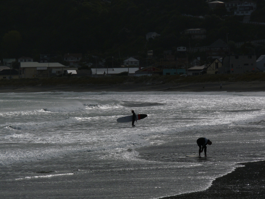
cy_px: 100
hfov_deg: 7.8
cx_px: 132
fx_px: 1952
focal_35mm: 255
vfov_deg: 5.8
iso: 100
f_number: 8
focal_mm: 45.4
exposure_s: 1/1300
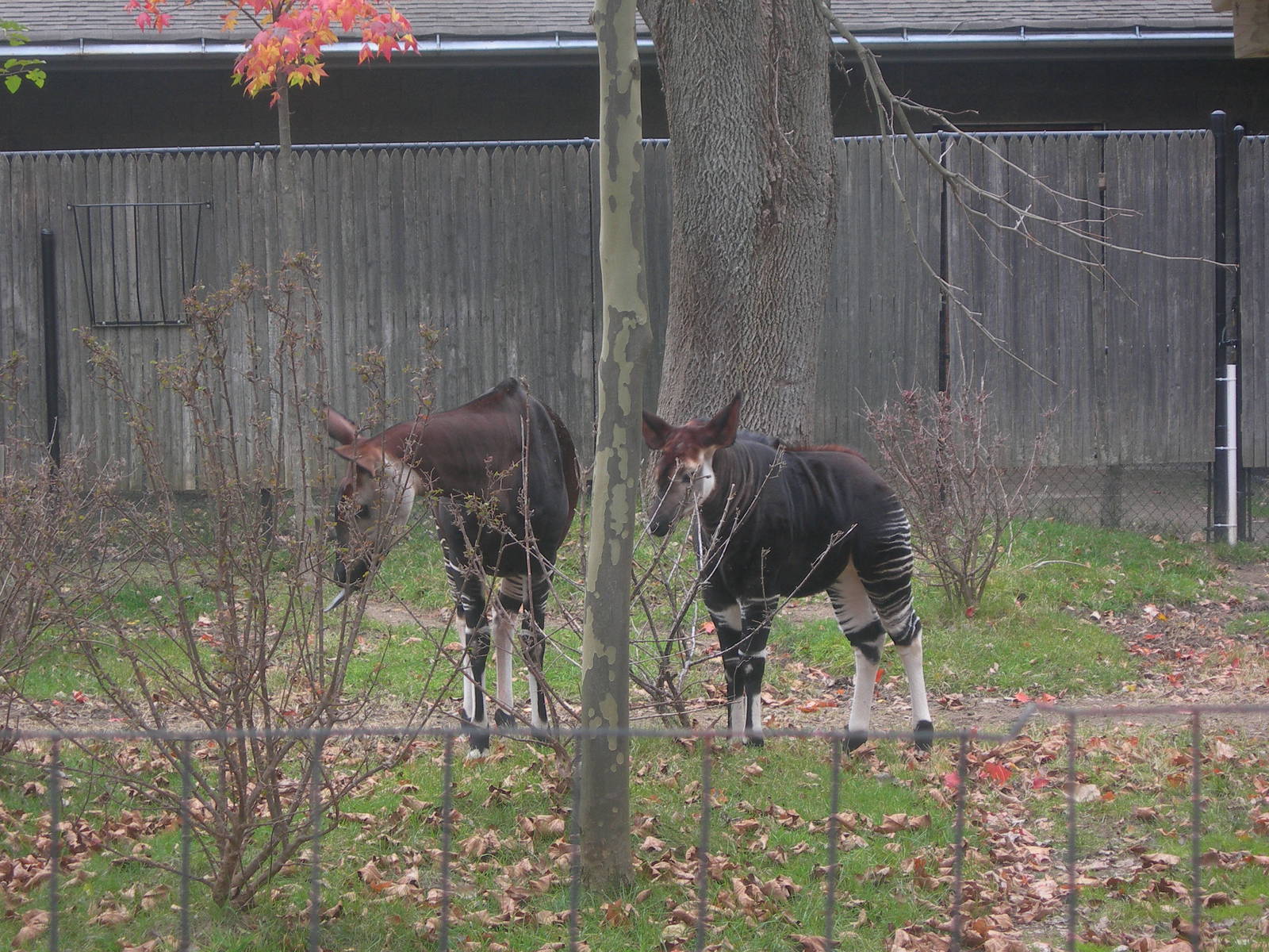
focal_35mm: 114
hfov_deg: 17.3
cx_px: 634
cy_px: 476
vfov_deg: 13.0
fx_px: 4179
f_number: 4.9
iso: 61
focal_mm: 23.4
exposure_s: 1/30
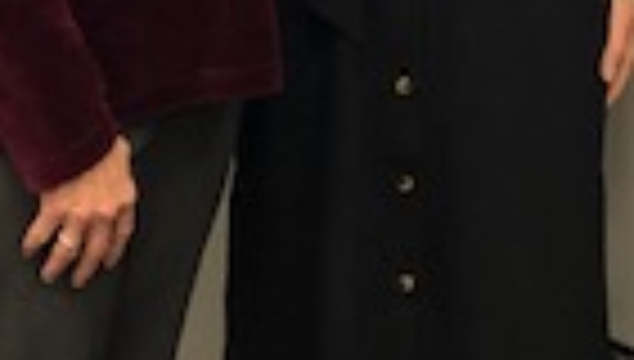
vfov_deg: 8.2
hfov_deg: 15.2
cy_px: -477
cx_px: 661
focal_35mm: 138
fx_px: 2325
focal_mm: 3.99
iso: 64
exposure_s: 1/15
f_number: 1.8
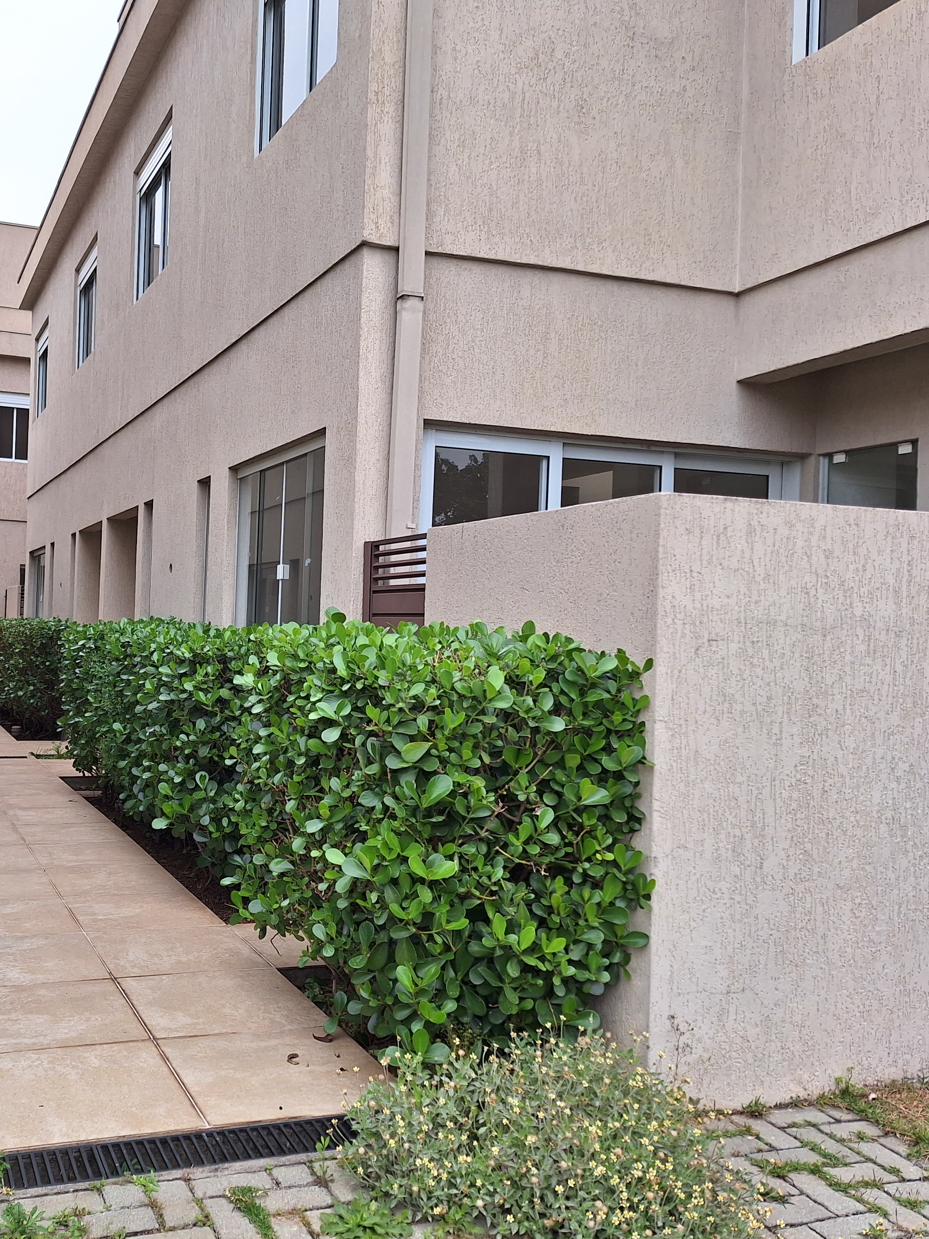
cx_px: 219
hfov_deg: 43.8
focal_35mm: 31
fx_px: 1109
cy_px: 615
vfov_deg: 58.4
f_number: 1.8
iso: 40
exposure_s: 1/757
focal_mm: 5.54
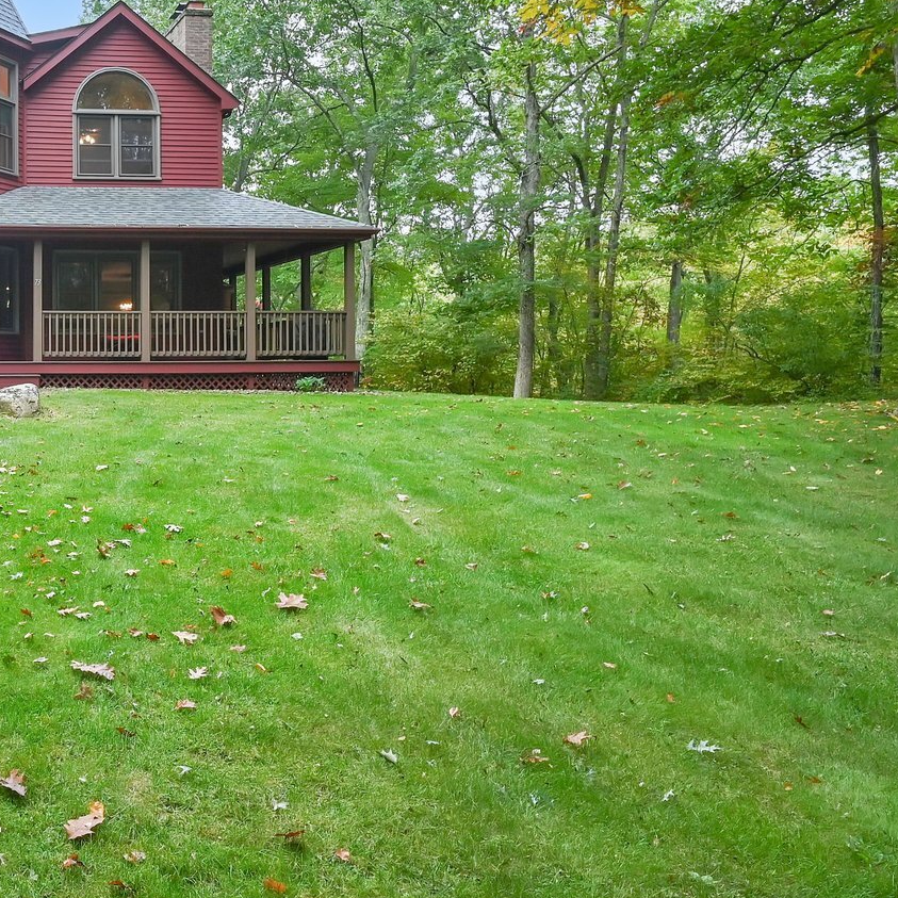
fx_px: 969
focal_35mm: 33
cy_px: 357
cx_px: -51
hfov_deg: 41.4
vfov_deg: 49.4
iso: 400
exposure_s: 1/40
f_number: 8
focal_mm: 16
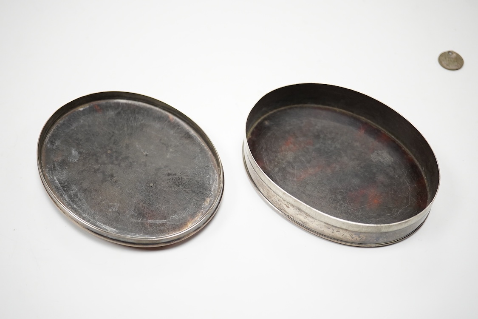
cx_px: 239
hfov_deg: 43.6
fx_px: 597
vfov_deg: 29.9
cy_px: 160
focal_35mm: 45
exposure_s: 1/320
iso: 2500
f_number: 5
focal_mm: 30
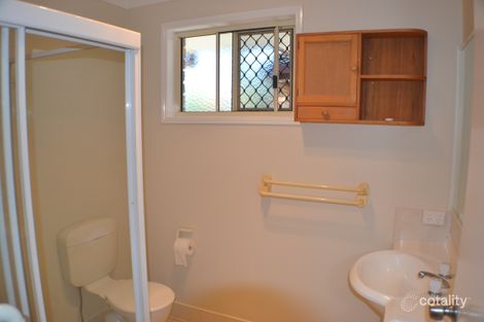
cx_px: 242
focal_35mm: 33
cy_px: 161
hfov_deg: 57.2
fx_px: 443
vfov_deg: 39.9
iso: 200
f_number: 4
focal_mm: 22
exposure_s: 1/125
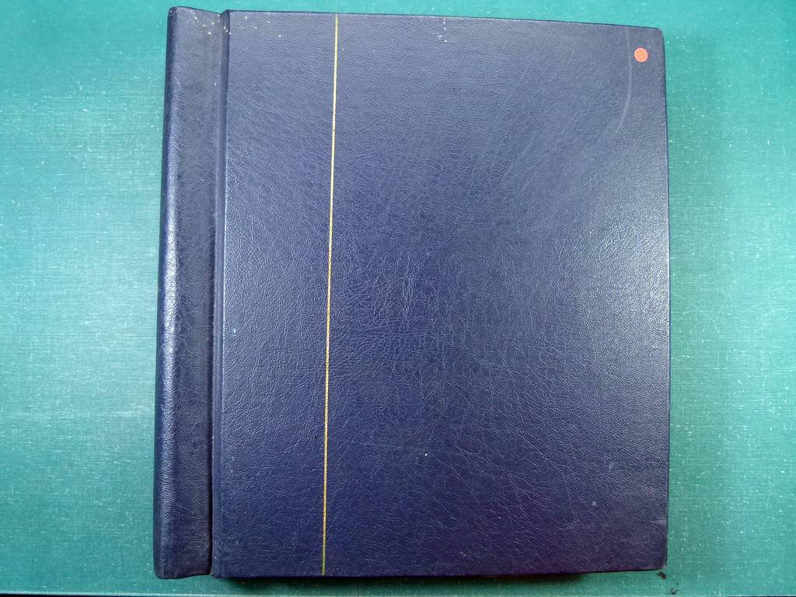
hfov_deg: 69.4
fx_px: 575
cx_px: 398
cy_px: 298
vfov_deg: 54.9
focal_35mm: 25
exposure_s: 1/60
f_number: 2.8
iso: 250
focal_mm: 4.5
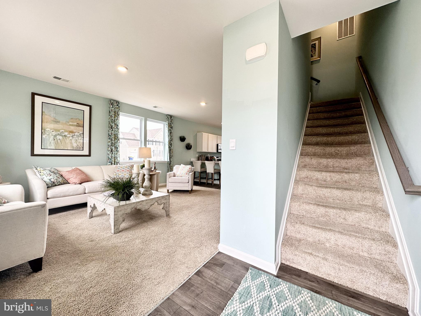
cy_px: 158
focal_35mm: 14
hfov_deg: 102.1
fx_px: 170
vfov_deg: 85.7
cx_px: 210
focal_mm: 2.22
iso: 50
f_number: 2.2
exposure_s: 1/120
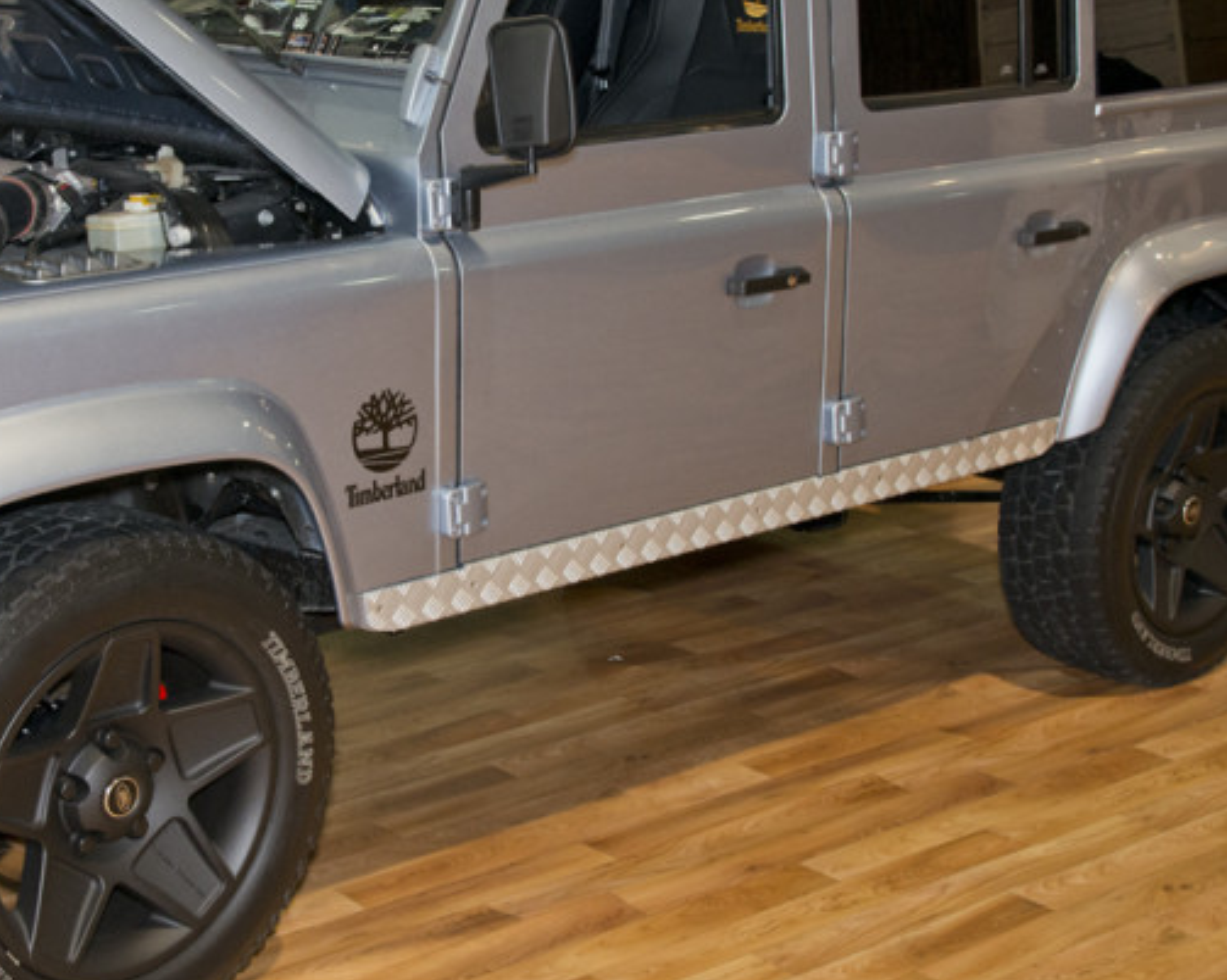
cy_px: 401
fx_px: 2360
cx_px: 393
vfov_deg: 23.4
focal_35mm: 65
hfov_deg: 28.9
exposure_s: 1/60
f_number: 8
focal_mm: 34
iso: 1250
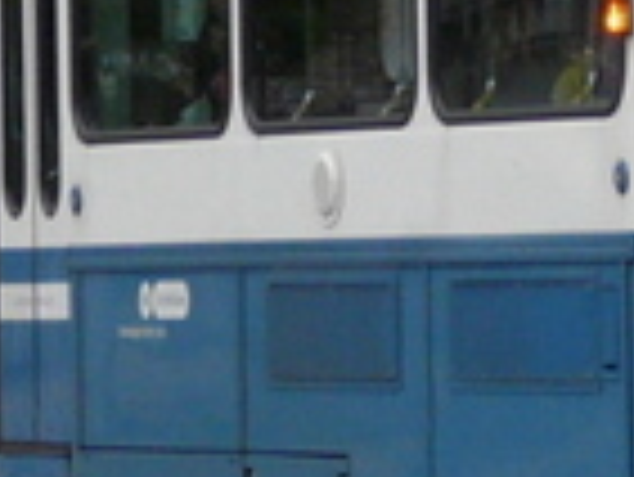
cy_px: -135
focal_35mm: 532
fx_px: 9752
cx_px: 459
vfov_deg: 2.8
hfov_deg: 3.7
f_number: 3.2
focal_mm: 12.3
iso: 160
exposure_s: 1/200
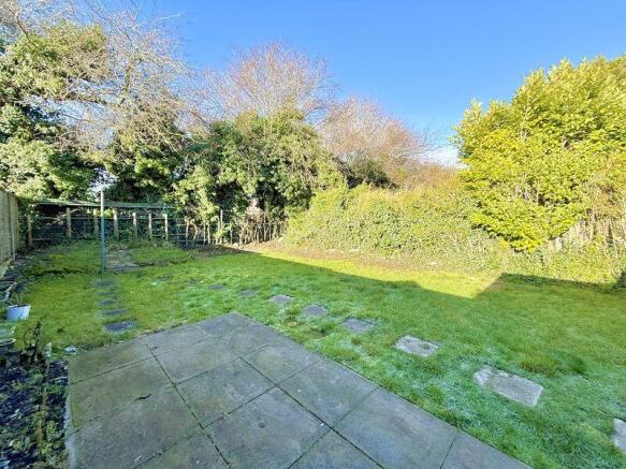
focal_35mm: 14
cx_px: 313
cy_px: 234
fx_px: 253
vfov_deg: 85.7
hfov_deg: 102.1
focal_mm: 2.22
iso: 50
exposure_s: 1/363
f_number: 2.2
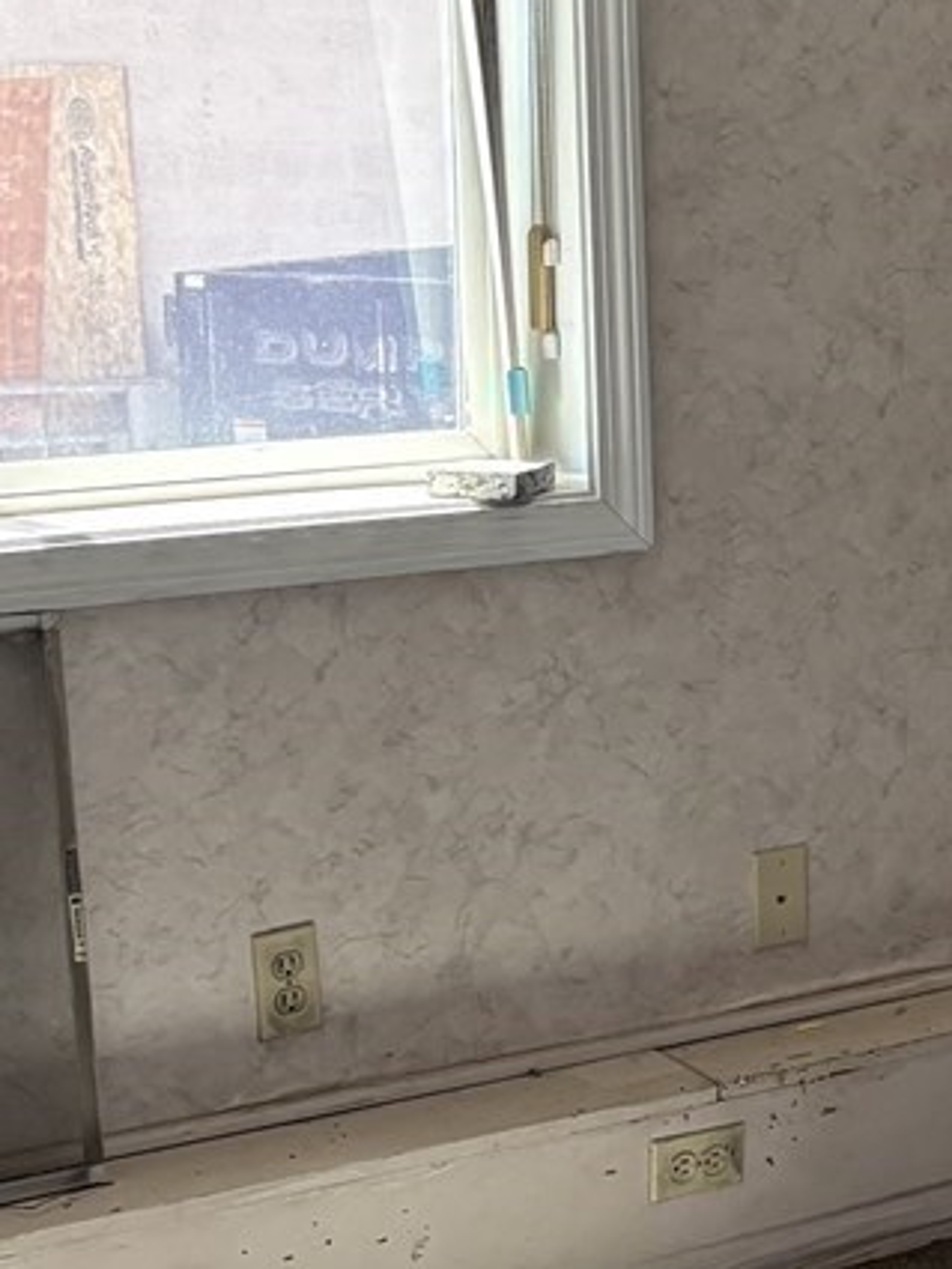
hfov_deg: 14.4
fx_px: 3445
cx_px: 1528
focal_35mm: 94
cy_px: 442
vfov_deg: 20.8
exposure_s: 1/91
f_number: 1.6
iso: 125
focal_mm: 5.96
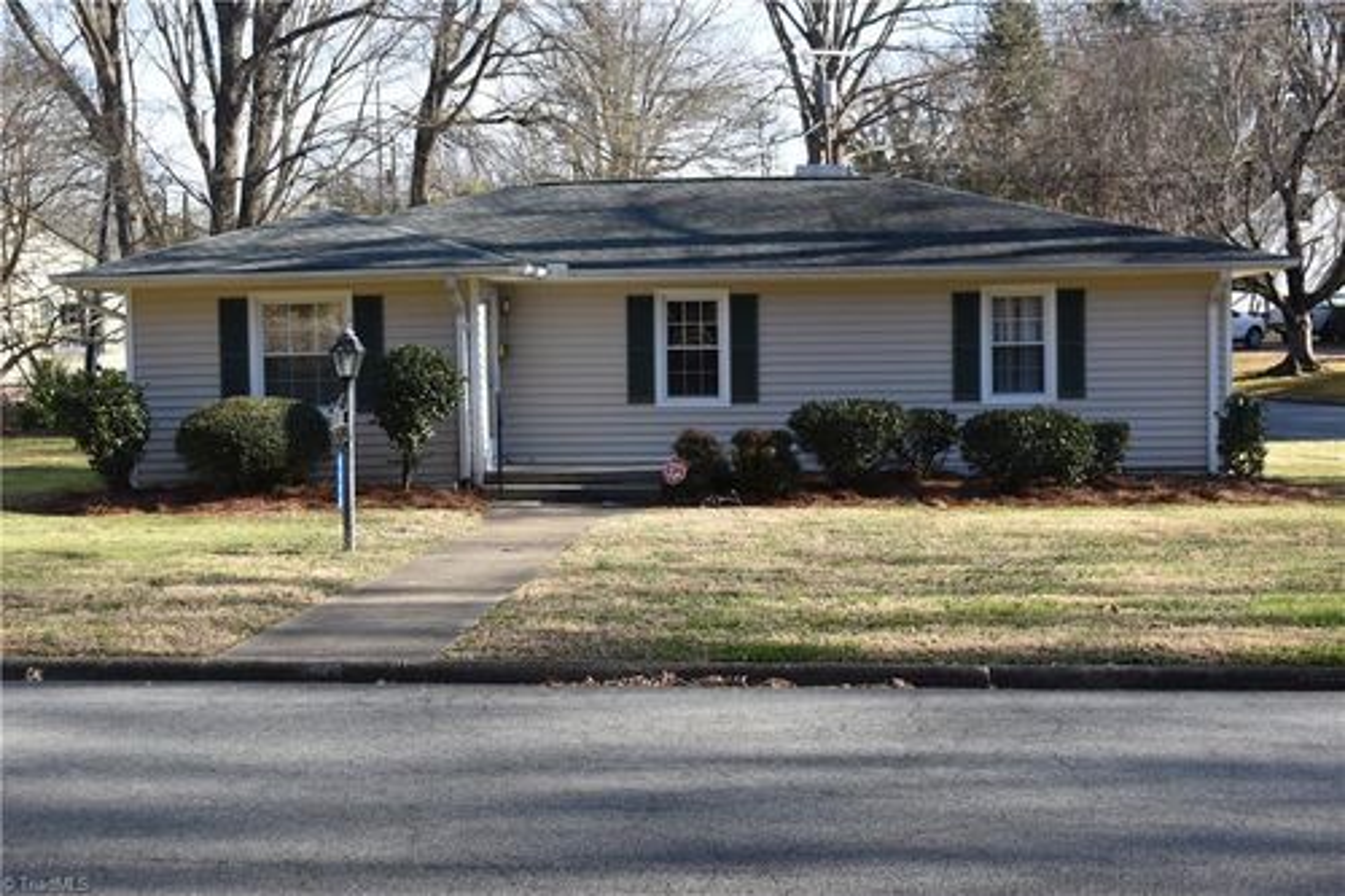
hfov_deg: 36.9
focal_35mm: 54
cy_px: 448
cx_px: 672
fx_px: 2017
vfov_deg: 25.0
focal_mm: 36
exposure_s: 1/250
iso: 200
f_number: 7.1
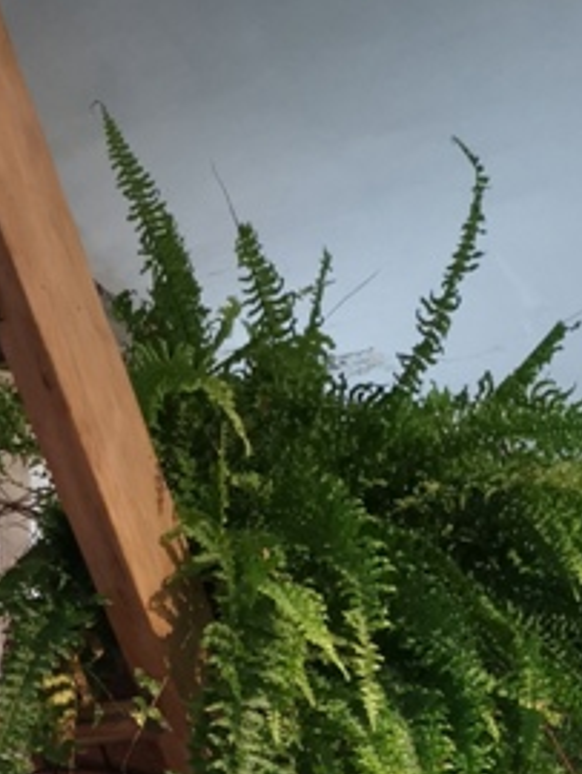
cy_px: 1098
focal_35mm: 80
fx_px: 1791
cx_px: -17
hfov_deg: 18.0
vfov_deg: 21.3
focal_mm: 5.58
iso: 320
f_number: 1.8
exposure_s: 1/60
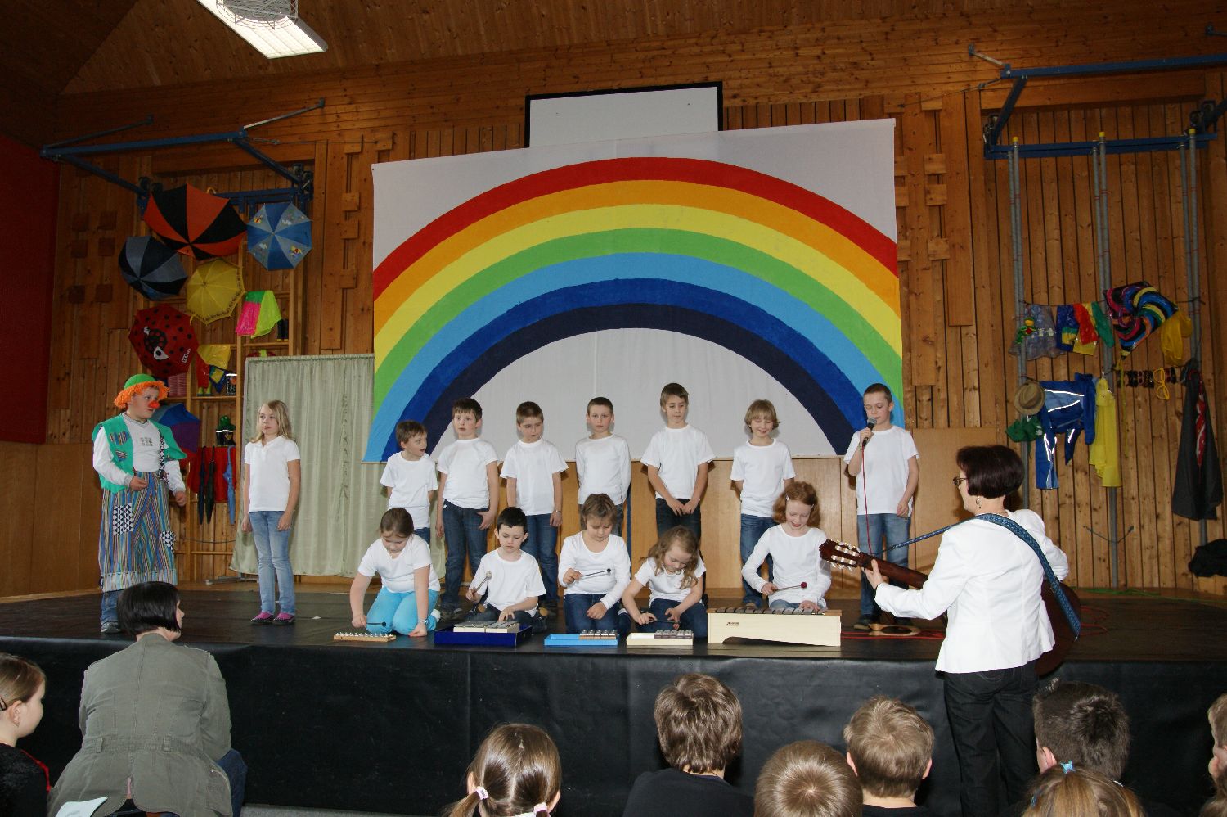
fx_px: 1022
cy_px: 408
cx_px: 614
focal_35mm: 30
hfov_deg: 62.0
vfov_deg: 43.6
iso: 400
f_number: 5.6
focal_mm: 20
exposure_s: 1/60
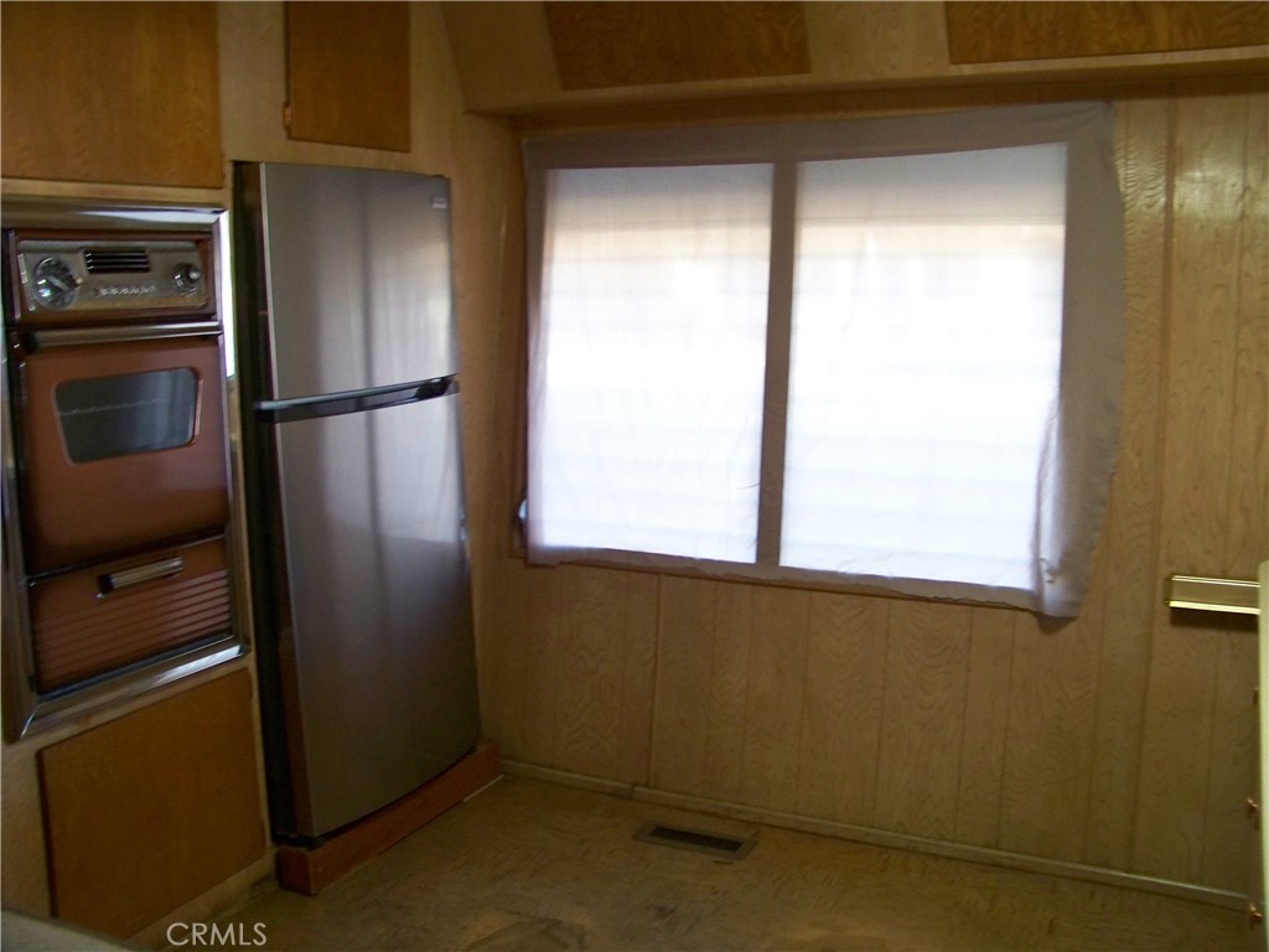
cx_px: 634
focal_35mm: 33
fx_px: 1210
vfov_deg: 42.9
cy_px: 476
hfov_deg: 55.4
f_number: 2.8
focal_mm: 5.85
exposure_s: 1/30
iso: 320
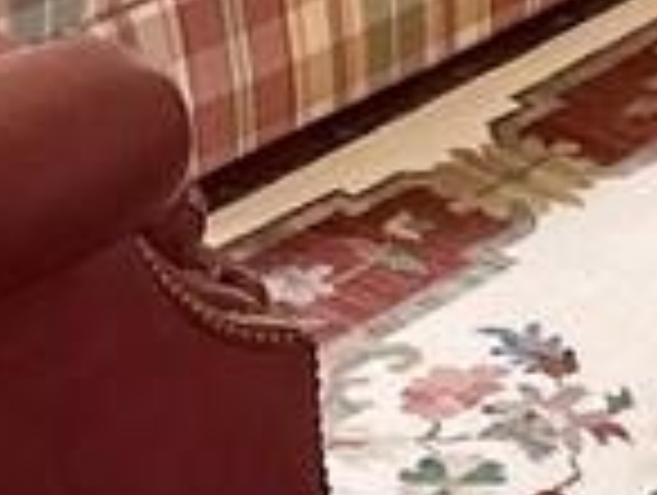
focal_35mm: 168
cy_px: -702
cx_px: 1197
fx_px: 3194
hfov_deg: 10.9
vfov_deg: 8.1
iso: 250
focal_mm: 6.86
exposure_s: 1/60
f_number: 1.78
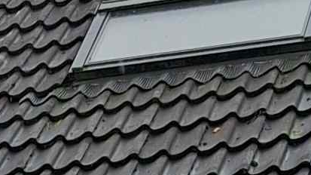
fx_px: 2218
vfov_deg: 4.0
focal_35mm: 269
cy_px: 898
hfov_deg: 7.9
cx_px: -130
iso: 25
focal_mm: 4.69
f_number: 1.8
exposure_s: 1/697
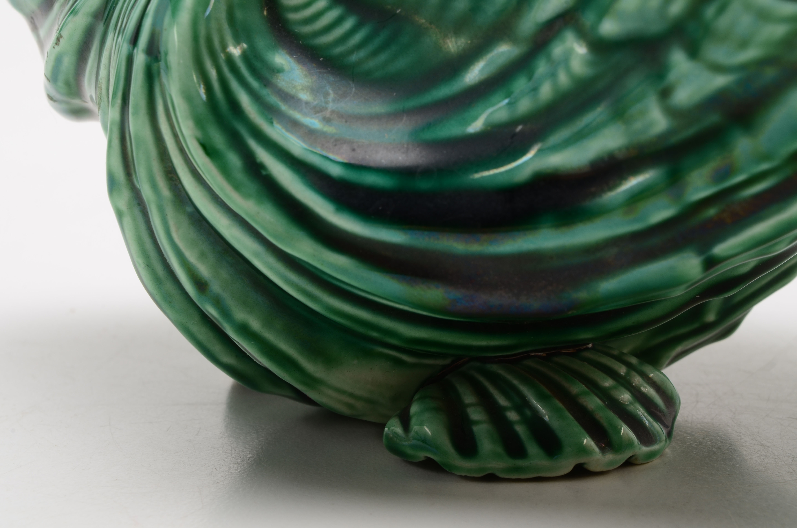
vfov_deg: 16.5
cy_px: 264
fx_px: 1823
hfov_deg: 24.7
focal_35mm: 82
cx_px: 398
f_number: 22
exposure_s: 1/160
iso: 100
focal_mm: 55
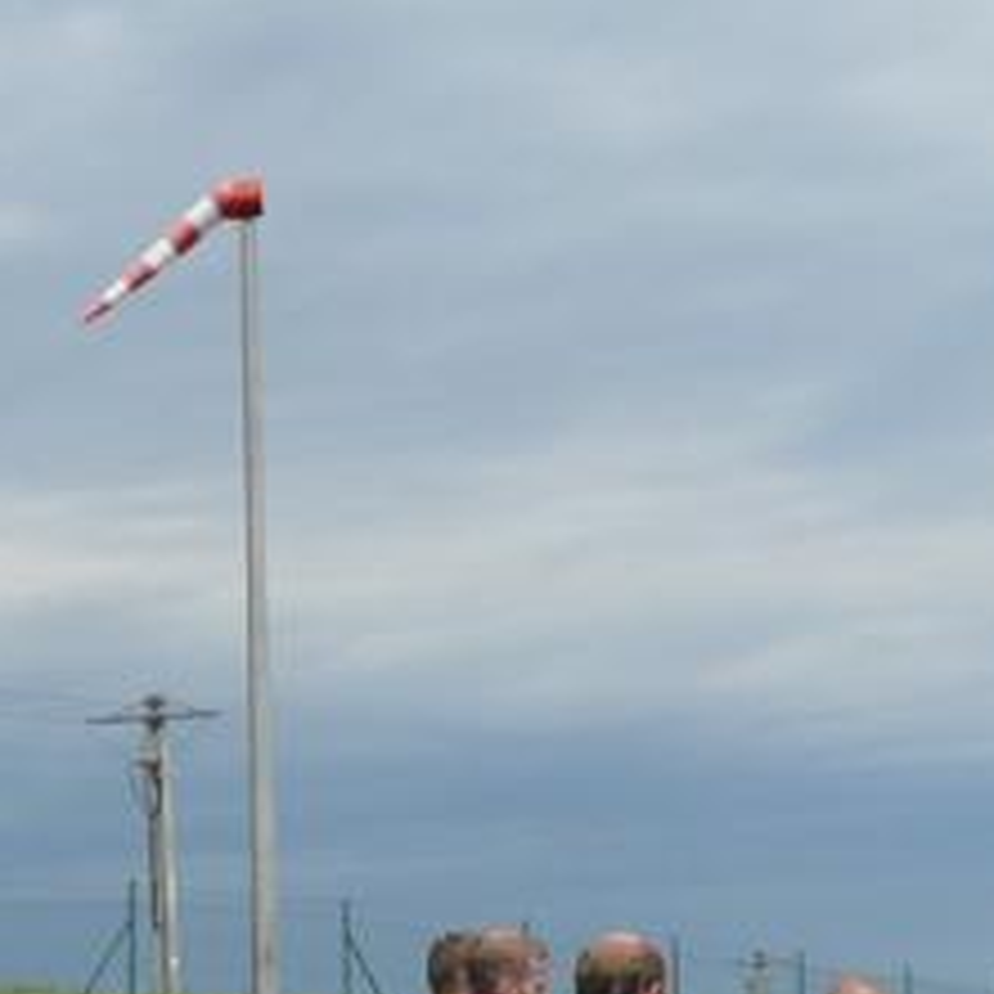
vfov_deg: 18.2
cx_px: -166
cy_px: 1066
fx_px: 2989
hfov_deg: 18.0
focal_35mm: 92
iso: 100
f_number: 7.1
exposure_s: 1/400
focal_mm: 6
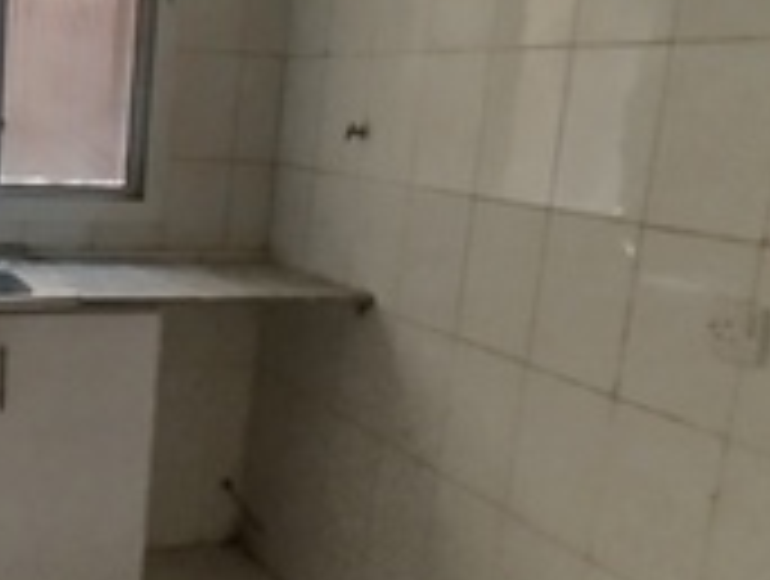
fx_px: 892
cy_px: 259
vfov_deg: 36.0
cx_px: 20
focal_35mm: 40
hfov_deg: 41.4
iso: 800
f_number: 2.2
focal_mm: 1.65
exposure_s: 1/20
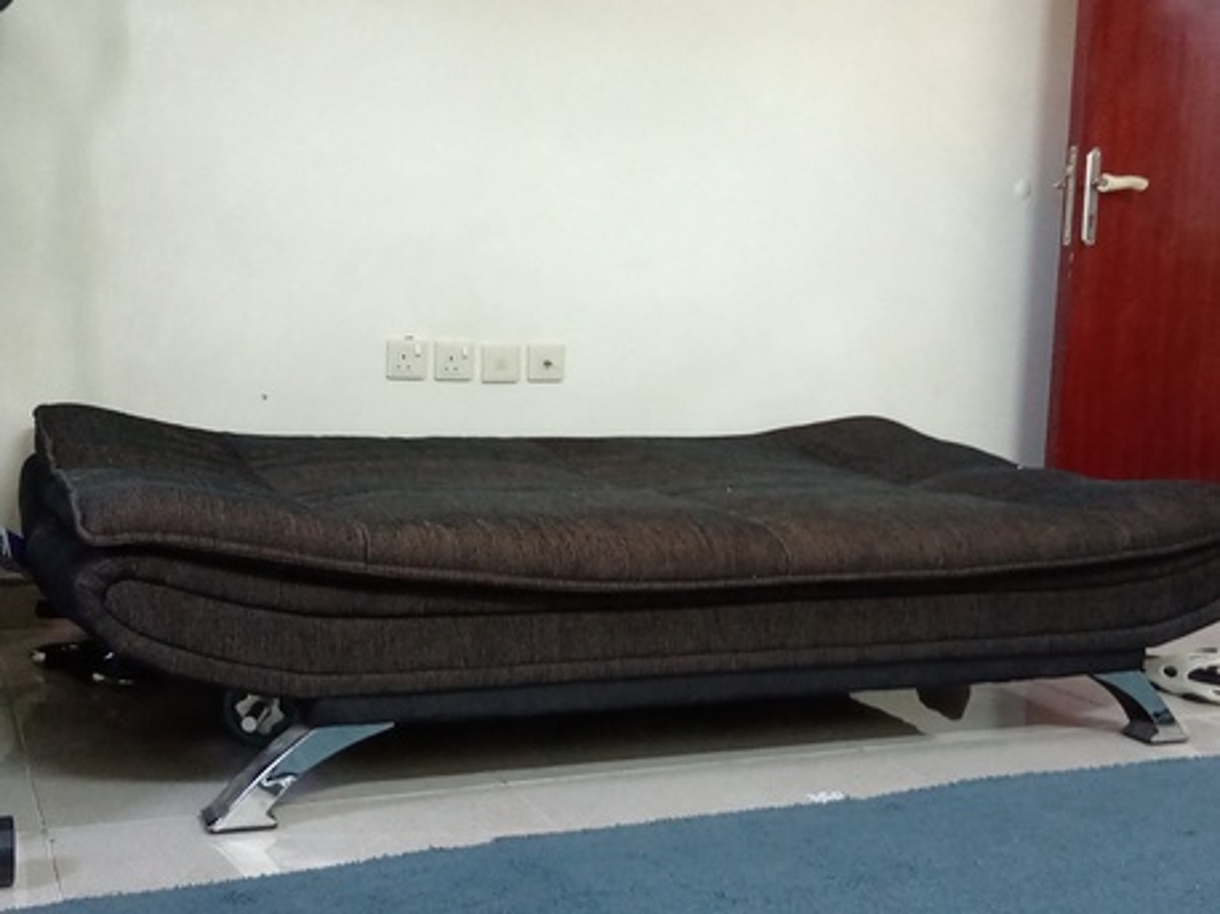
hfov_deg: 45.8
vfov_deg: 35.1
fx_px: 1444
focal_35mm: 41
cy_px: 457
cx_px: 610
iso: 800
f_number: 1.8
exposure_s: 1/20
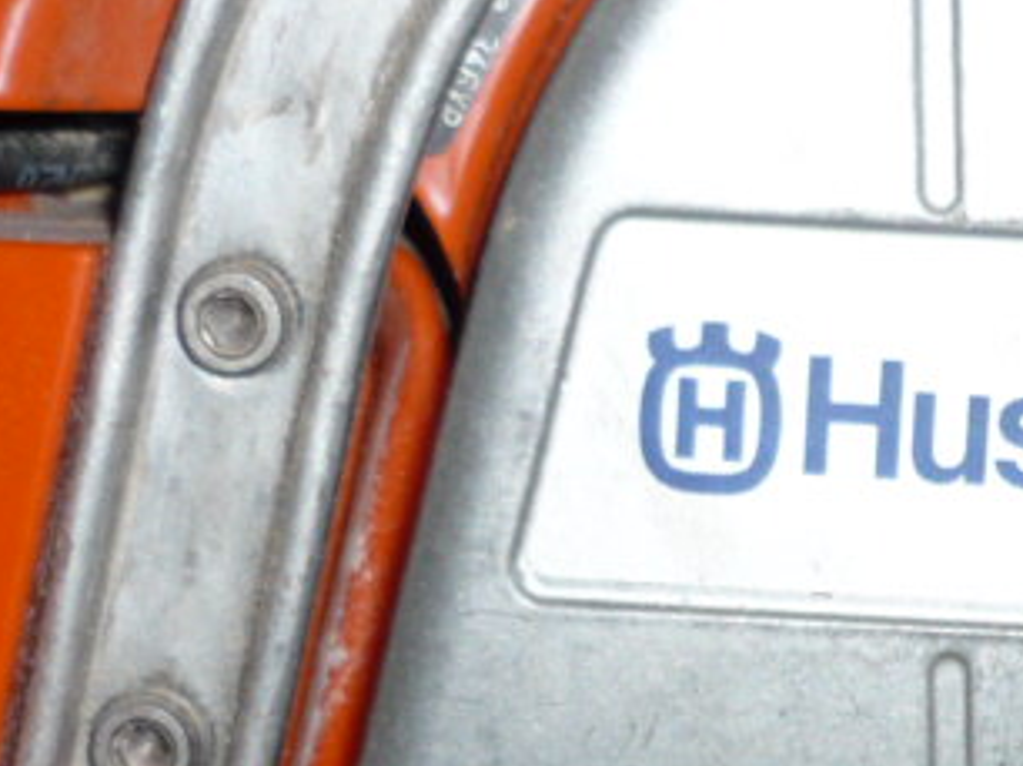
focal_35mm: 111
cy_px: 662
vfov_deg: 13.2
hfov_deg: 17.5
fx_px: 3278
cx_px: 939
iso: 100
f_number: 2.8
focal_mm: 5.5
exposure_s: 1/30
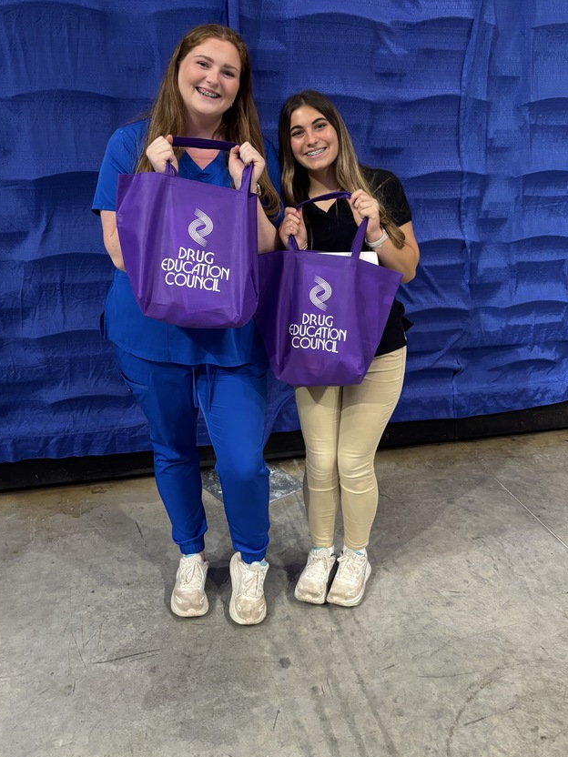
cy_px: 319
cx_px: 293
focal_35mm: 32
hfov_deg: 44.2
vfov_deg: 56.6
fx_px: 700
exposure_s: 1/60
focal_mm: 5.96
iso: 250
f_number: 1.6
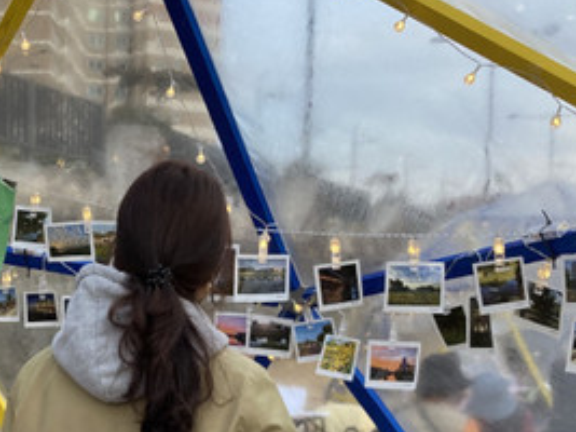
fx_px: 1048
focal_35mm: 63
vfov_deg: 23.0
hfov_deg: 29.9
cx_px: 97
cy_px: 335
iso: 80
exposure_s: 1/101
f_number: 1.8
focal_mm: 3.99
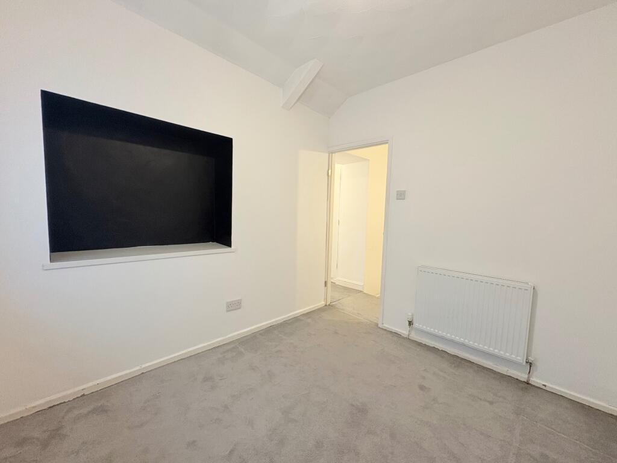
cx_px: 308
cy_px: 232
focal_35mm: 14
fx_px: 250
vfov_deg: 85.7
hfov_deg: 102.1
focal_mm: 2.22
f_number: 2.2
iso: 200
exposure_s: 1/50
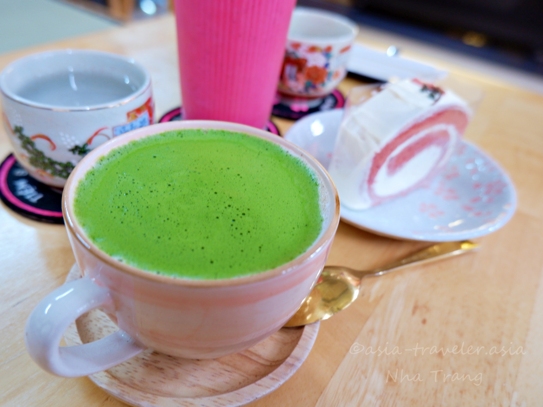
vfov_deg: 51.3
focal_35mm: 27
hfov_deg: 65.2
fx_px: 424
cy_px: 194
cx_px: 247
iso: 400
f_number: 3.5
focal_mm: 15
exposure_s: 1/25
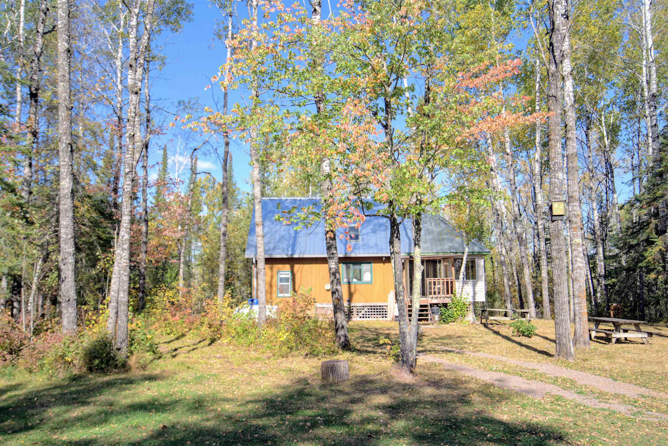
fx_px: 557
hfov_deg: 61.9
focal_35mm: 30
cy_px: 223
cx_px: 334
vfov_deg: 43.6
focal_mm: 30
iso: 100
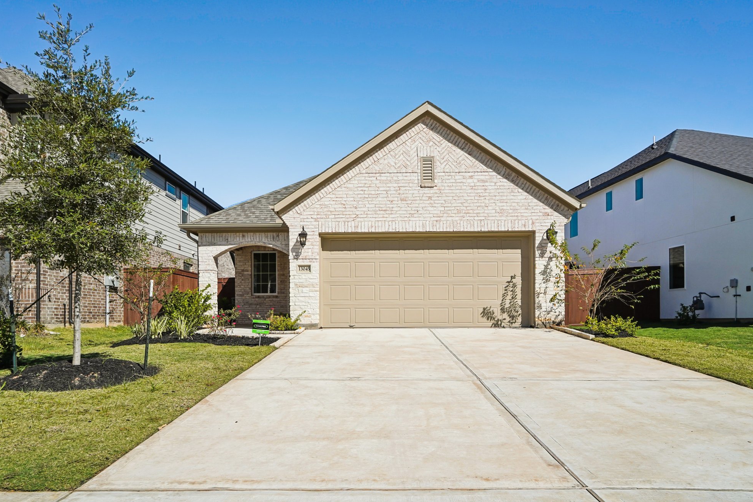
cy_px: 253
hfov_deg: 71.5
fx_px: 523
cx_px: 365
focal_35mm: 25
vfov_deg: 51.3
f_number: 8
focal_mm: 24
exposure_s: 1/2500
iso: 500
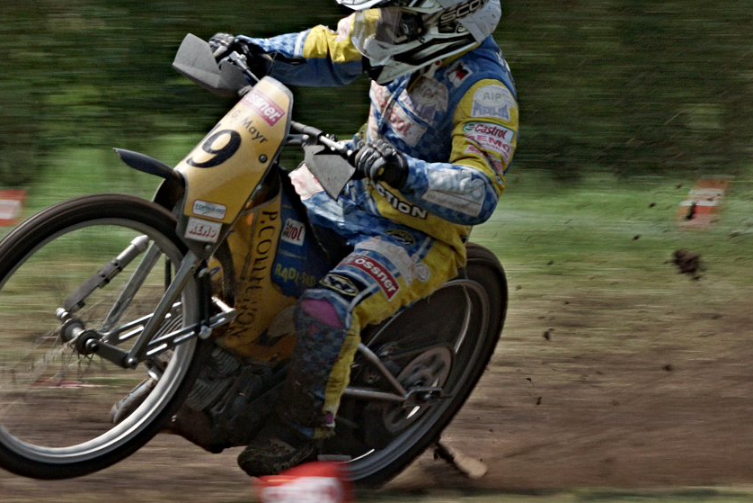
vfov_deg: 2.6
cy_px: 260
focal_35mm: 537
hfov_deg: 3.8
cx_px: 277
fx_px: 11233
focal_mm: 250
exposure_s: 1/250
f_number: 16
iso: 200
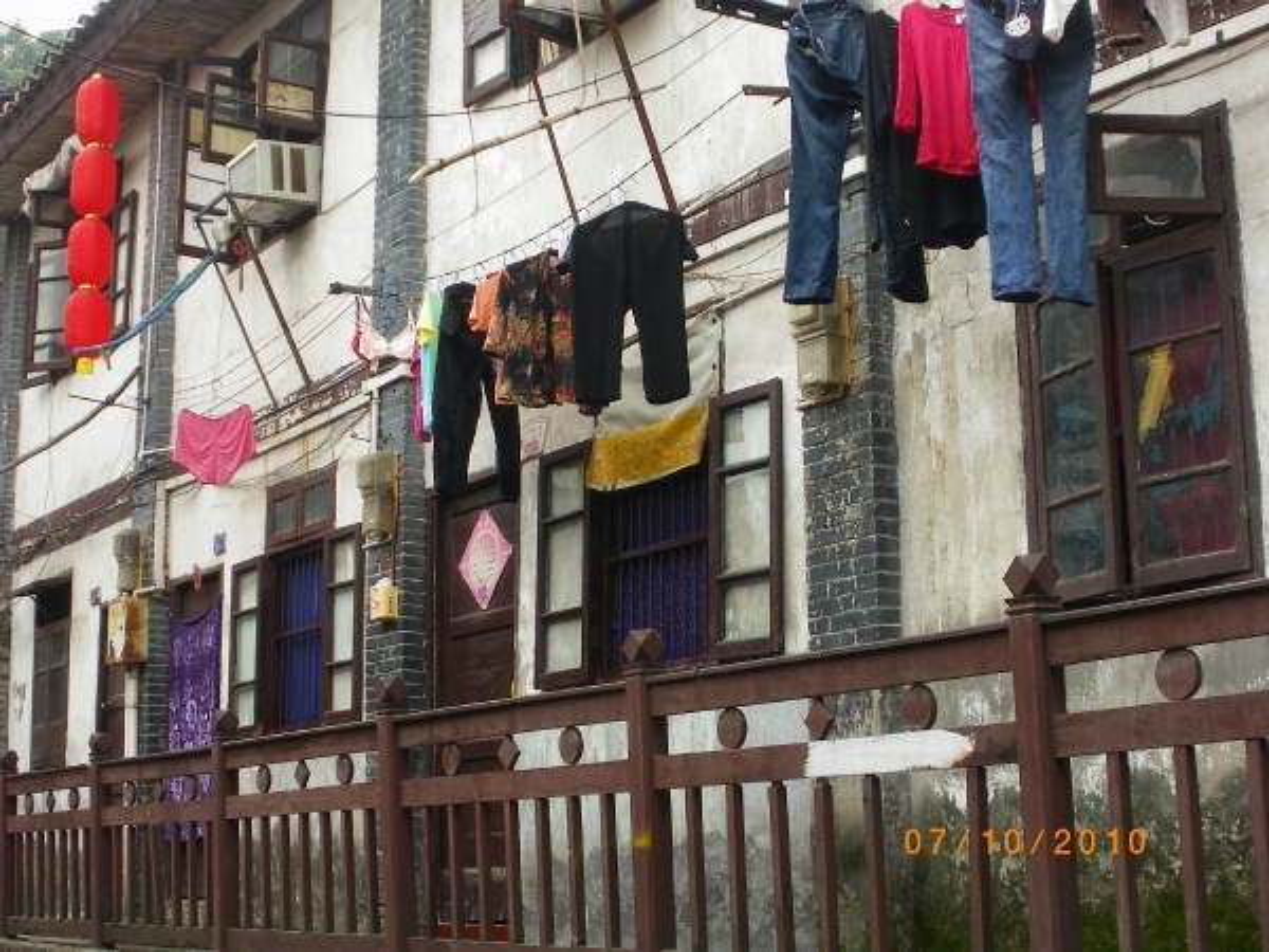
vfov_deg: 28.6
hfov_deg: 37.5
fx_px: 1870
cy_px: 476
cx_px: 634
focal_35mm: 51
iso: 100
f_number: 4.4
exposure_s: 1/60
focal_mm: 9
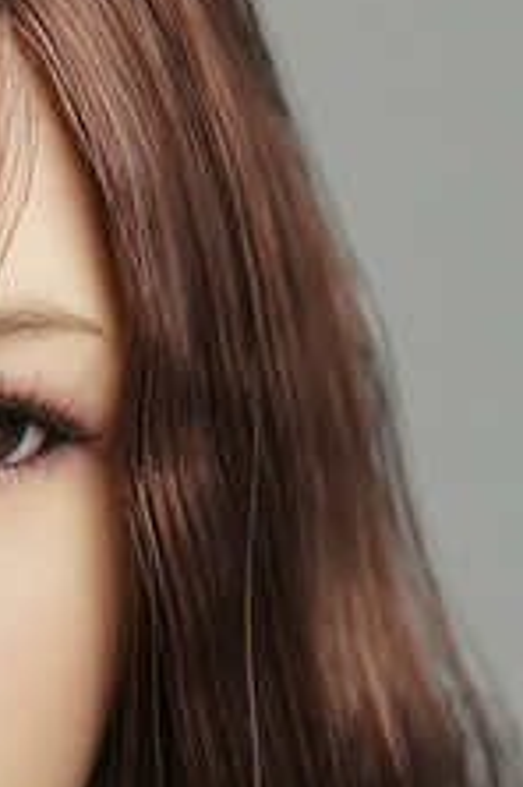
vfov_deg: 6.2
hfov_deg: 4.1
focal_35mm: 330
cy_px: 925
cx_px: -216
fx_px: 7213
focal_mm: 47
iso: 400
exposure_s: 1/125
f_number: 6.3
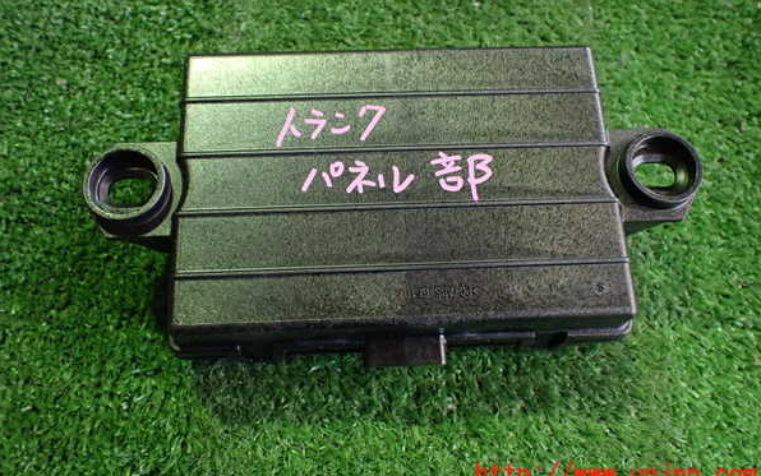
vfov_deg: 39.4
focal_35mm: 32
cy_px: 204
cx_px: 380
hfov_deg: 59.6
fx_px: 664
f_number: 2.3
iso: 800
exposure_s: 1/60
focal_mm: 5.4
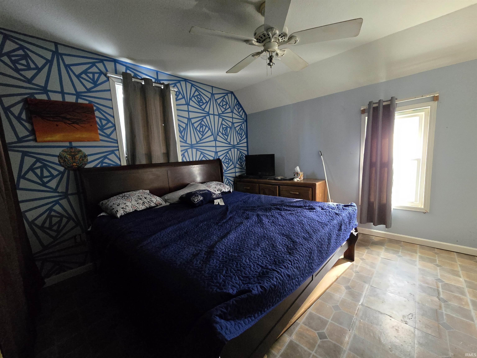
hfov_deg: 106.2
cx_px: 238
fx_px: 179
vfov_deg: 89.9
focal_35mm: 13
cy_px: 179
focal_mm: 2.2
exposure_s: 1/60
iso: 1600
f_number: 2.2
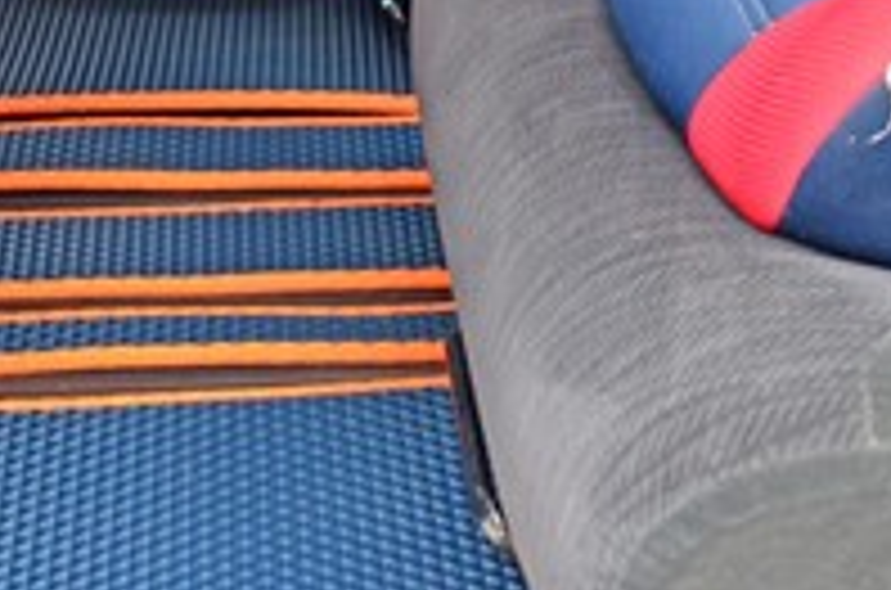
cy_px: 500
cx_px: 351
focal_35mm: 70
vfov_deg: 19.1
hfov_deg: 28.8
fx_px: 1728
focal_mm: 22
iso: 800
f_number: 8
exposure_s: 1/15
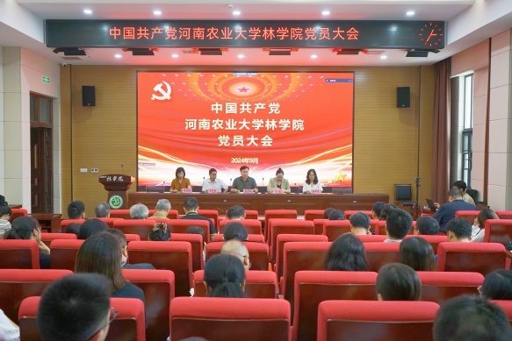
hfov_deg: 53.1
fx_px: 512
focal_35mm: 36
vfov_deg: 36.9
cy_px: 173
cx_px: 249
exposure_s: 1/100
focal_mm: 35
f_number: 4.5
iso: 800
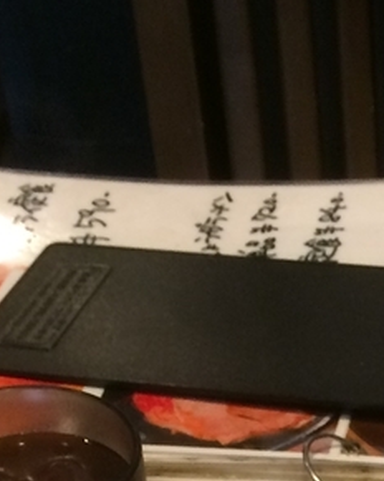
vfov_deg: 13.9
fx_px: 1662
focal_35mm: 117
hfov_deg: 12.9
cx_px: 458
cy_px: 969
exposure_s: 1/30
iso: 100
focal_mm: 4.15
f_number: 2.2
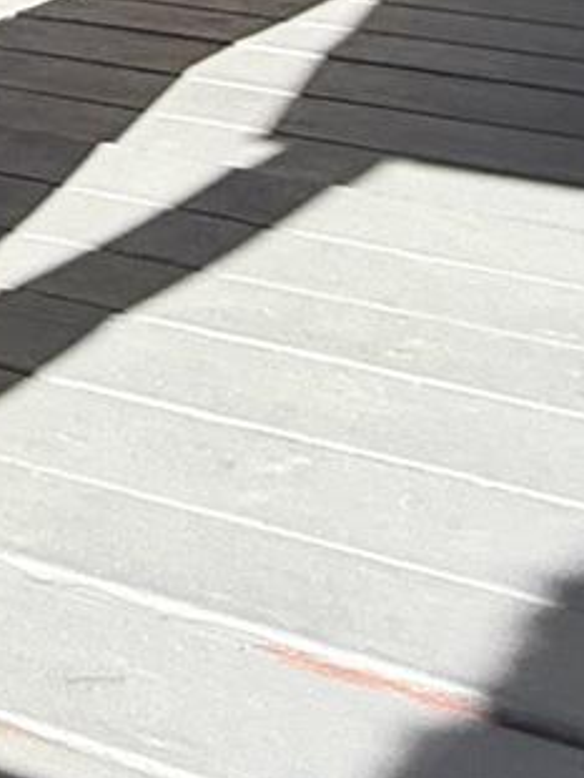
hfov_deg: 12.1
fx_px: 2336
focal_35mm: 104
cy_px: -575
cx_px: -714
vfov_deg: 16.2
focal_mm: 2.22
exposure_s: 1/1572
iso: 64
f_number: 2.2
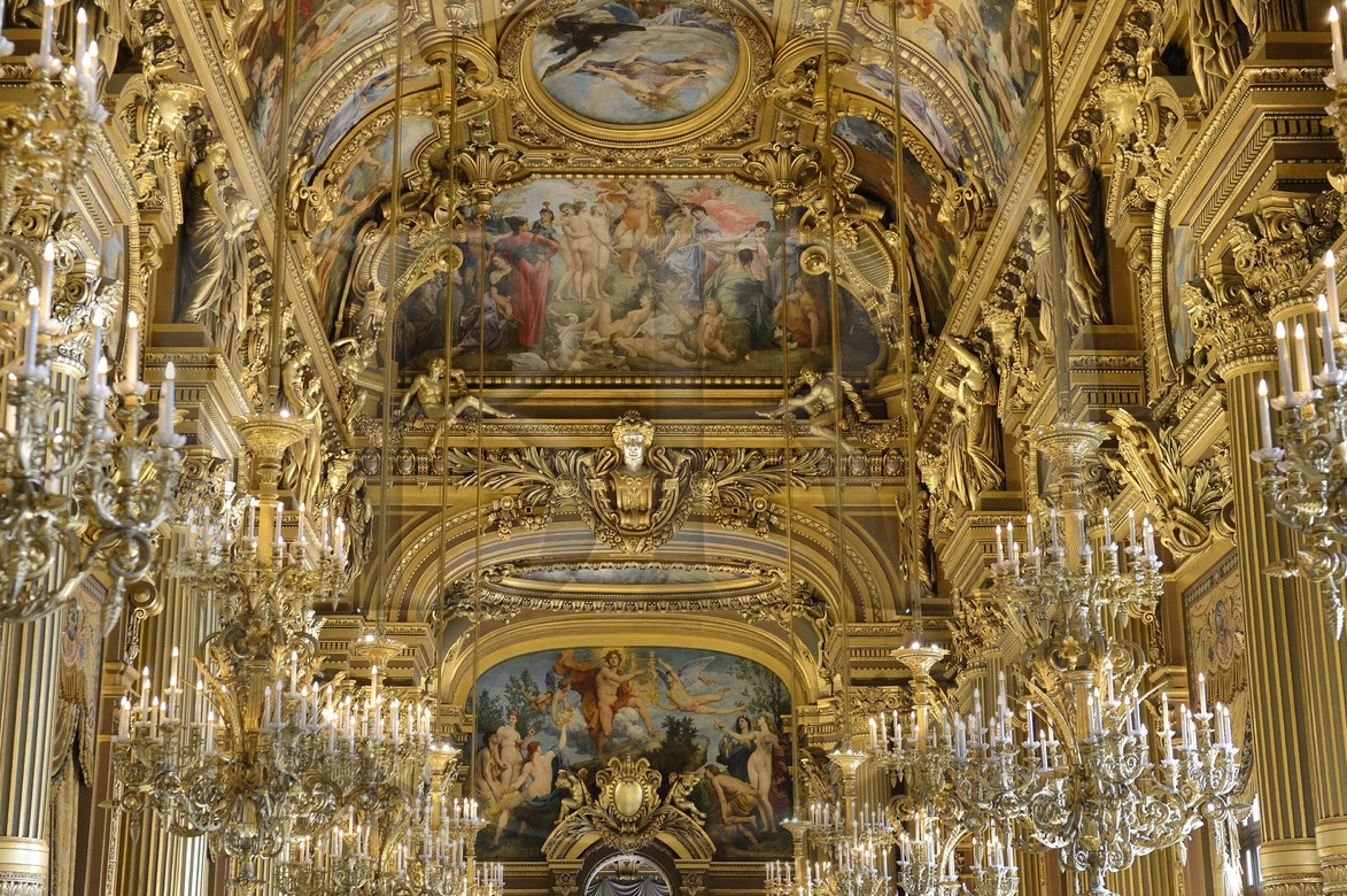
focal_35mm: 60
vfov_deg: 22.6
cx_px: 626
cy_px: 424
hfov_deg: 33.4
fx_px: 2243
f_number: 3.5
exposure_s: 1/40
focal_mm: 44
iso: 1600
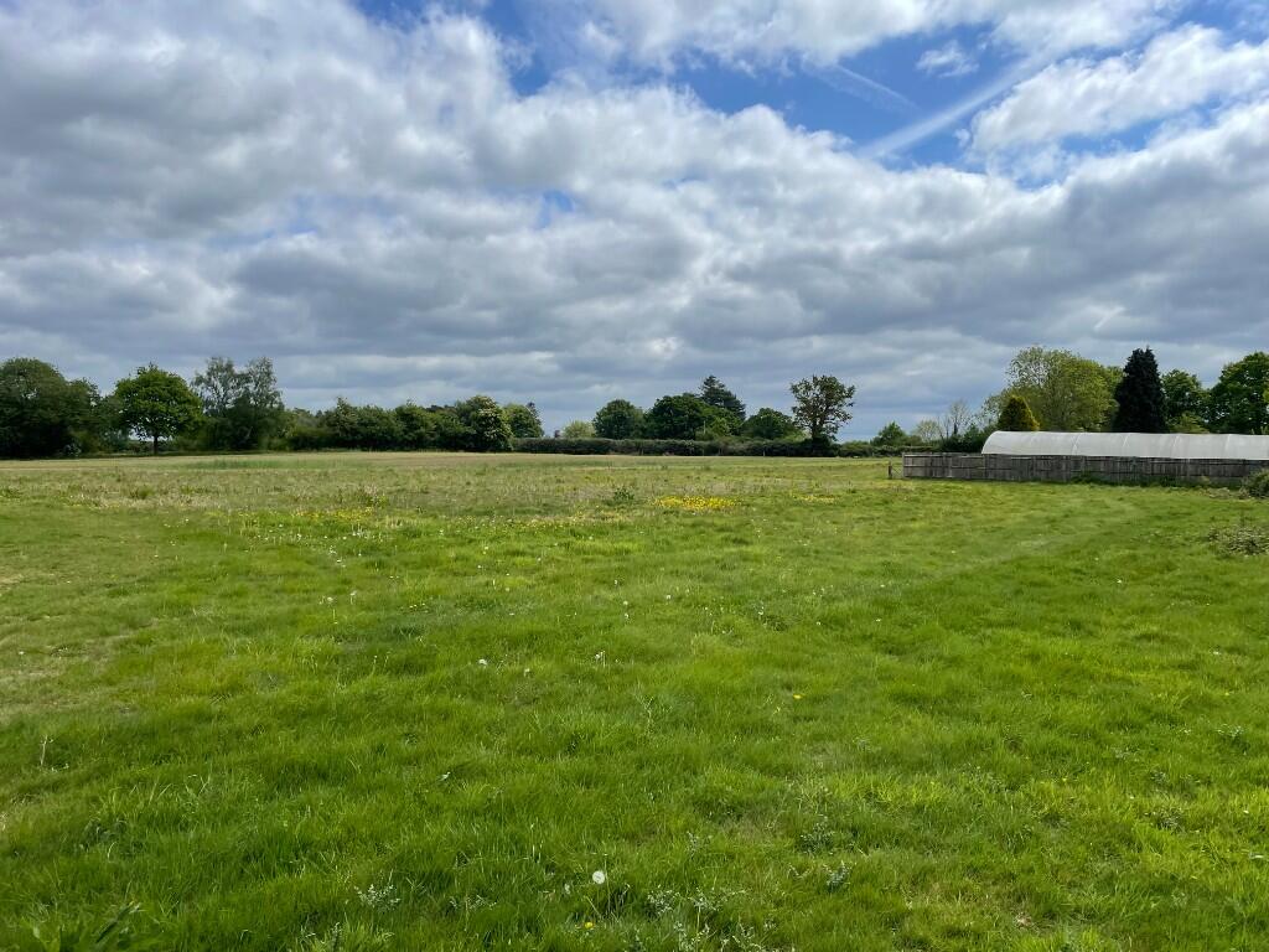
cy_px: 476
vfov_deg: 53.1
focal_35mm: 26
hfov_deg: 67.3
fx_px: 953
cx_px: 634
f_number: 1.6
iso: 32
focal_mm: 4.2
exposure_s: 1/5814
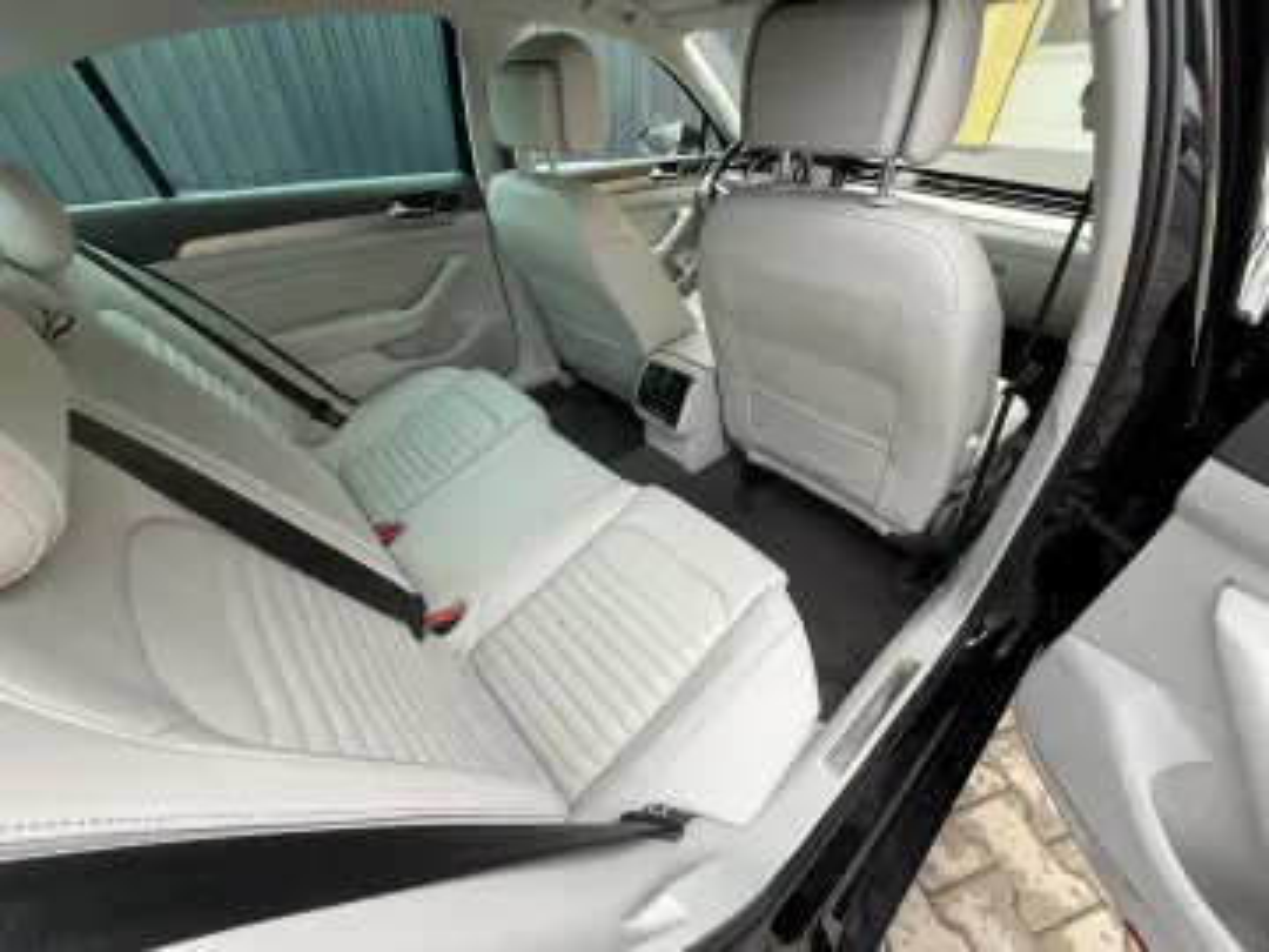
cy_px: 476
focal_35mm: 14
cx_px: 634
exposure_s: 1/99
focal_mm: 2.22
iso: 80
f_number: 2.2
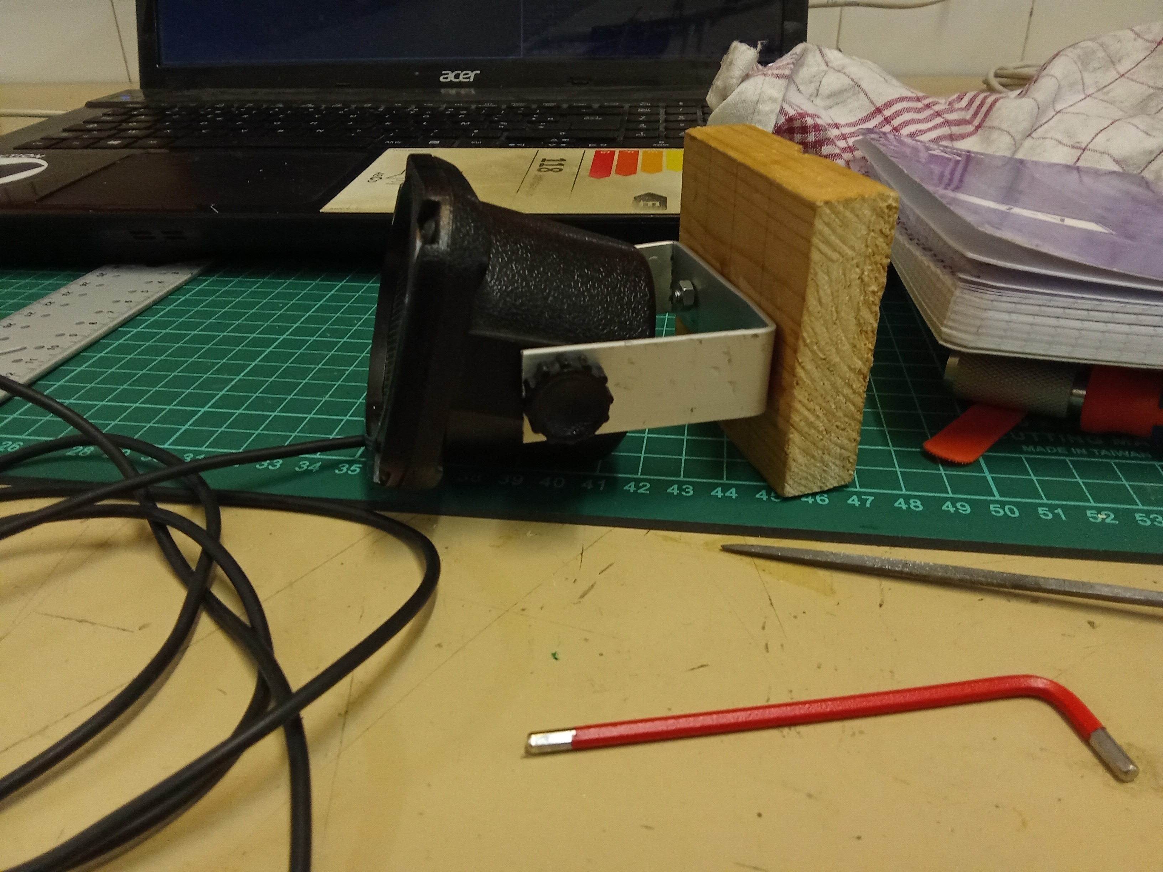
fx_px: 941
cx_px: 582
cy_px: 436
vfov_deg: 49.7
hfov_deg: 63.4
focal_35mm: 28
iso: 200
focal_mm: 2.78
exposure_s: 1/20
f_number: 2
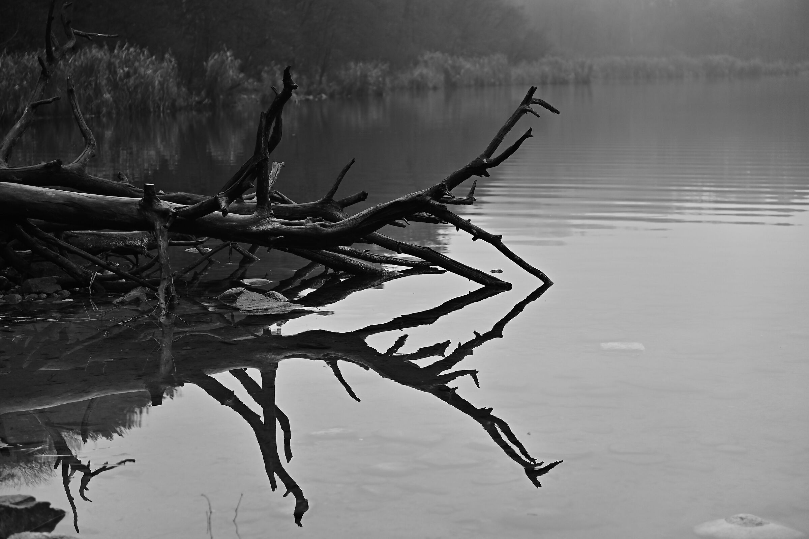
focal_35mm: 82
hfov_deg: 24.8
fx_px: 1842
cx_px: 404
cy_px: 270
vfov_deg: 16.6
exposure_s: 1/1000
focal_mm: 82
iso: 500
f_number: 4
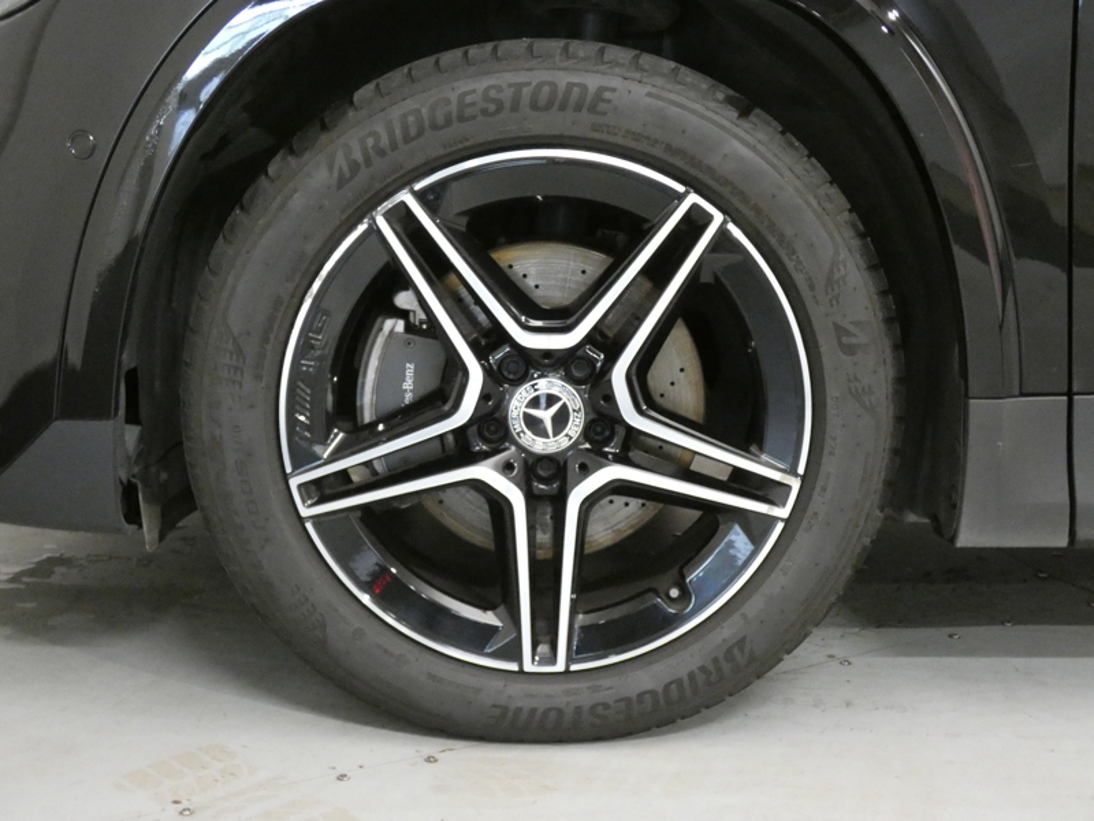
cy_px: 410
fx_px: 1517
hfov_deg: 39.7
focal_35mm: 48
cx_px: 547
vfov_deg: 30.3
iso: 1600
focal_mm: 8.6
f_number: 3.8
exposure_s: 1/30
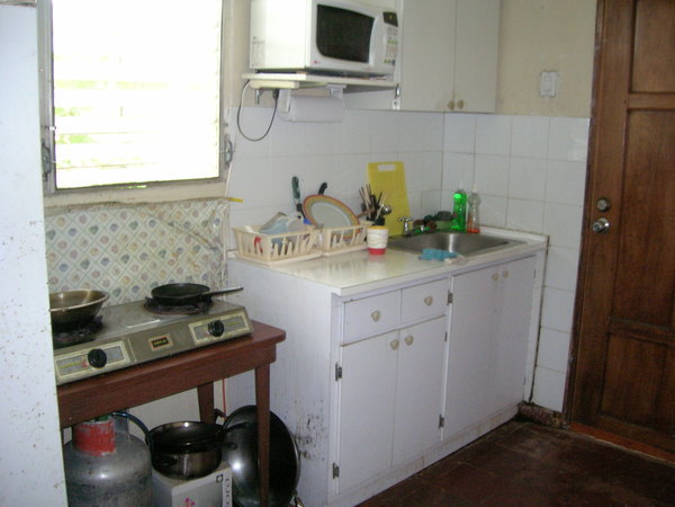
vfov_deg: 41.8
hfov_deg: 54.0
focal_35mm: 34
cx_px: 338
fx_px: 663
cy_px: 254
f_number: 2.9
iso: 200
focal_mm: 5.7
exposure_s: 1/9.1
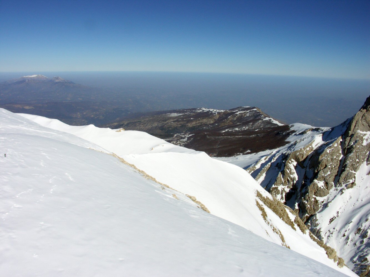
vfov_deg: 49.8
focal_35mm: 28
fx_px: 299
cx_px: 185
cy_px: 138
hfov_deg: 63.4
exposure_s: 1/800
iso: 100
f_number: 9
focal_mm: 7.2
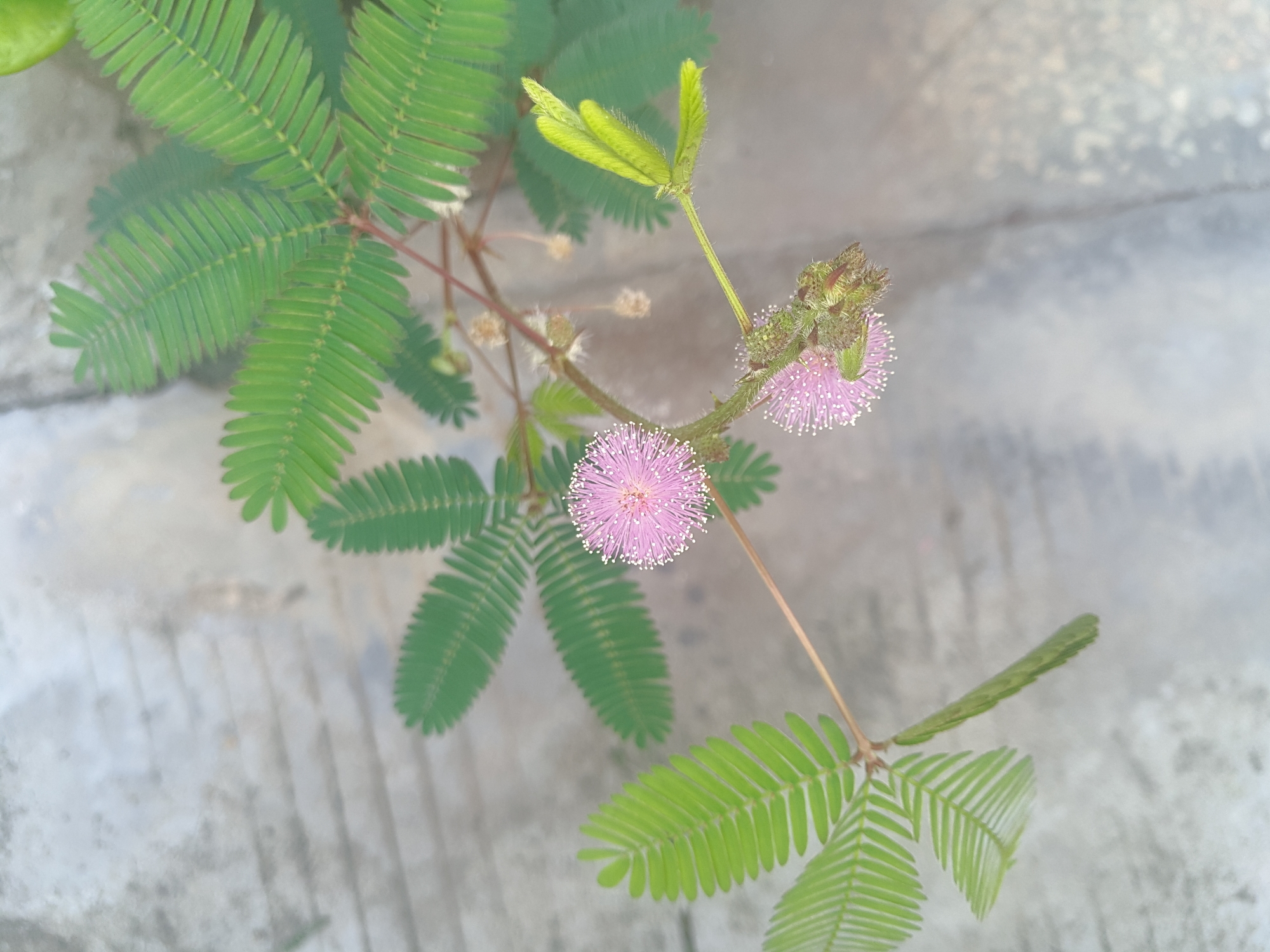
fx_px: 1137
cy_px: 476
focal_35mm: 31
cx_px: 635
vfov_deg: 45.4
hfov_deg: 58.4
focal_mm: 3.75
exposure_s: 1/50
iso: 40
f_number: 2
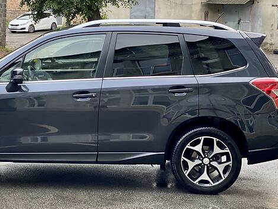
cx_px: 76
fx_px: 715
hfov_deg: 21.8
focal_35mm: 89
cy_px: 71
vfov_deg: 16.6
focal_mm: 6
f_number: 2
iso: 100
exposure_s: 1/122
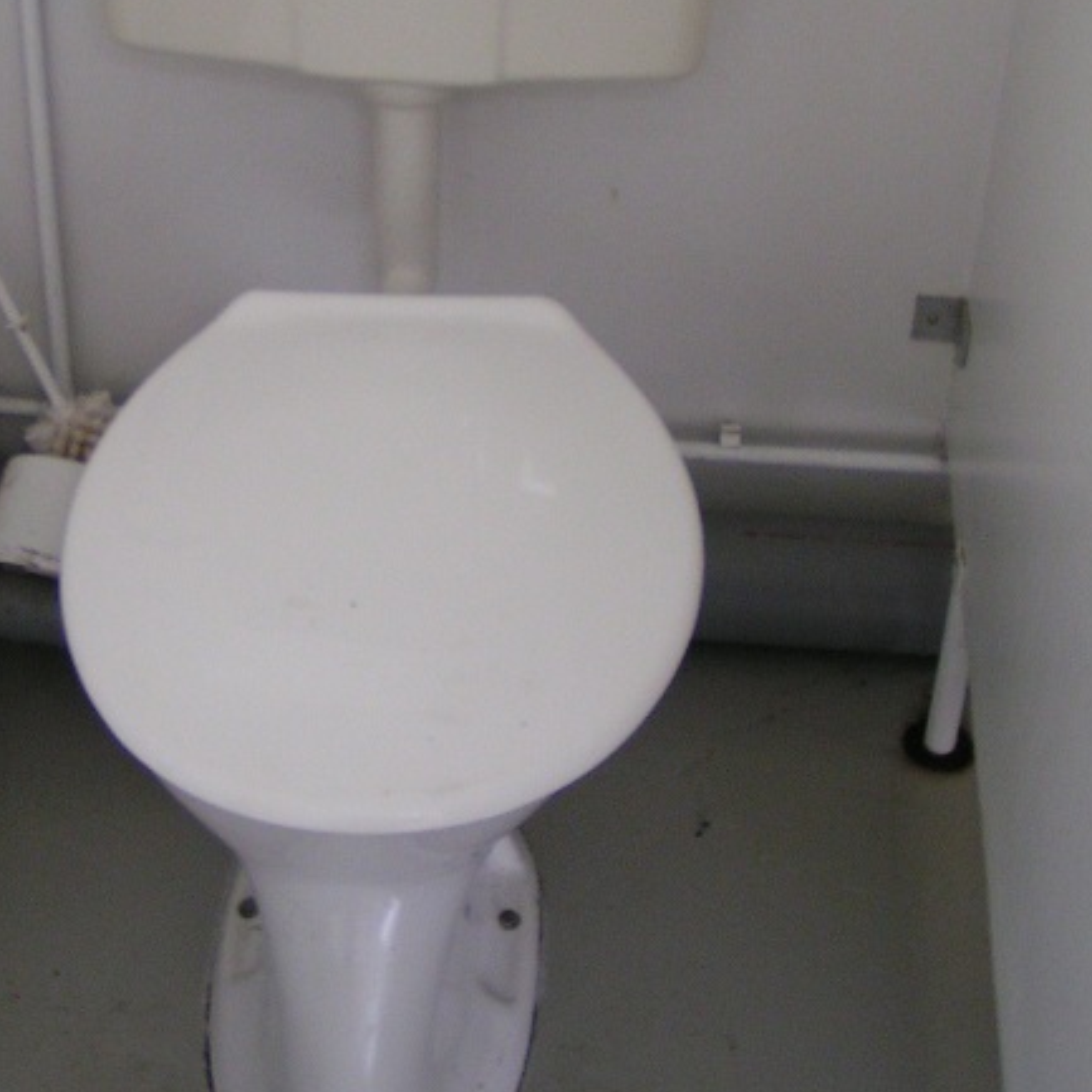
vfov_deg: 27.4
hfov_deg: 27.6
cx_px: 414
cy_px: 305
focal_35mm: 62
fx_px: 2213
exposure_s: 1/40
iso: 125
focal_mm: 5.8
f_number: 2.8
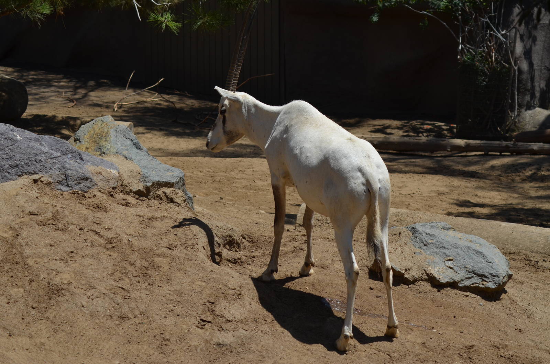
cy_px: 182
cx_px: 275
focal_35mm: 105
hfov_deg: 19.5
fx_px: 1601
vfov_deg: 13.0
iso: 200
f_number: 8
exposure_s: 1/800
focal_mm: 70
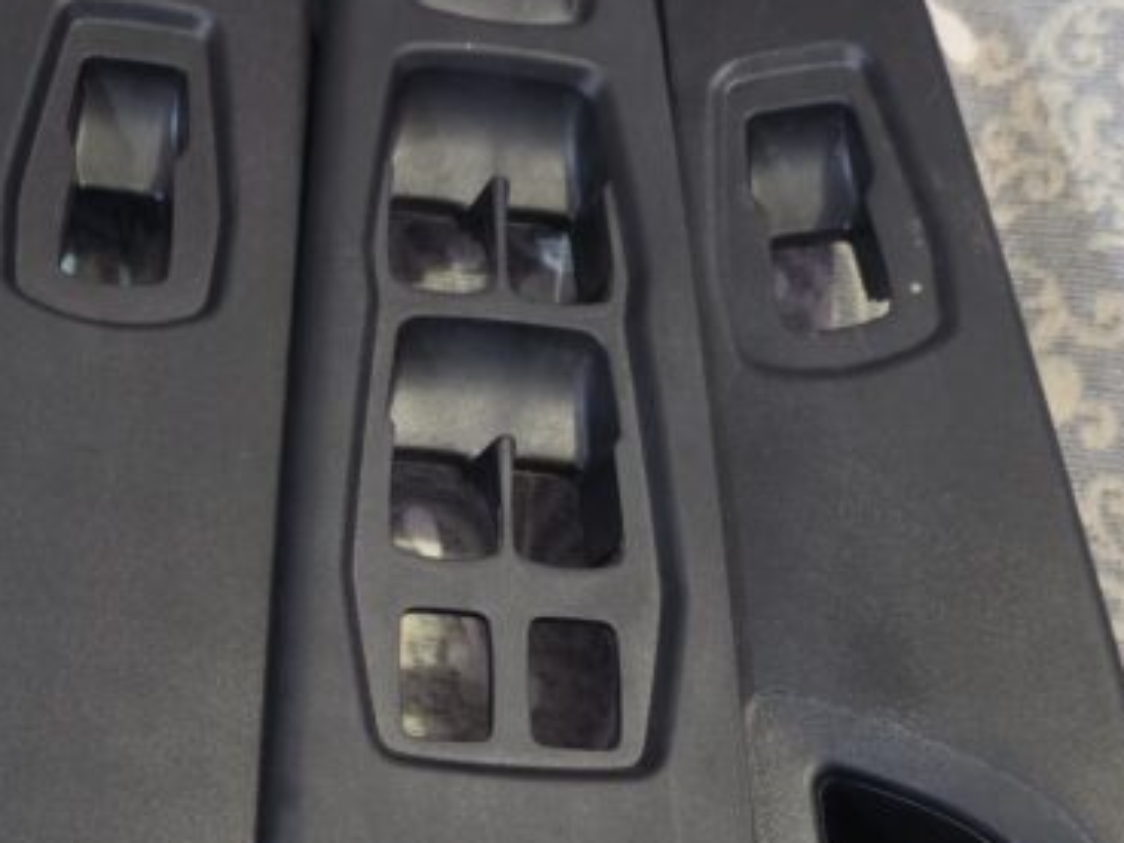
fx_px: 1624
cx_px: 266
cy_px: 681
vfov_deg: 28.5
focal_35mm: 50
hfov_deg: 37.2
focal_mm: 6.3
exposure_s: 1/33.3
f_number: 1.7
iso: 1600
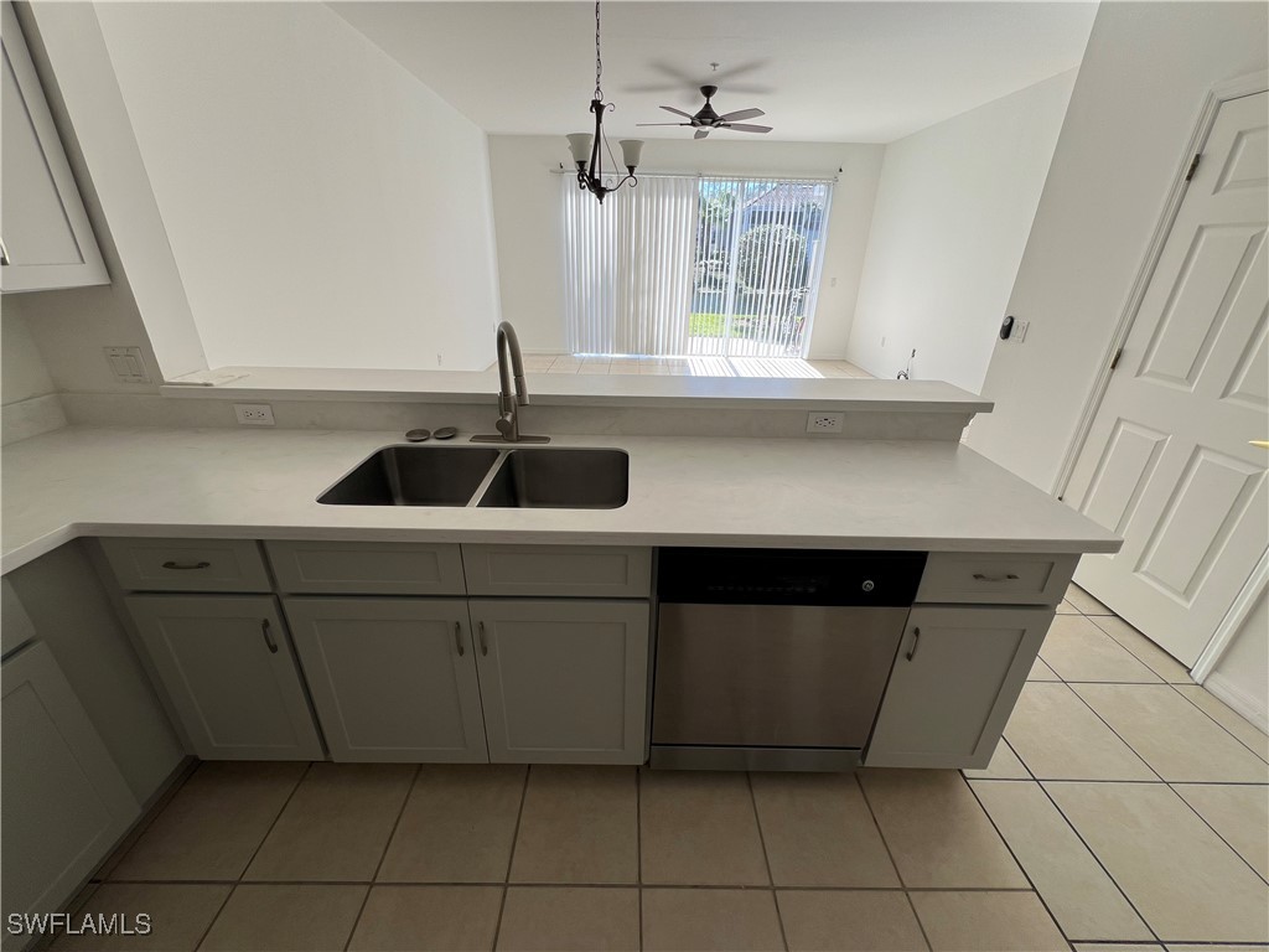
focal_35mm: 13
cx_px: 634
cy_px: 476
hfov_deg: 106.2
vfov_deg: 89.9
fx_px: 477
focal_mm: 1.57
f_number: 1.8
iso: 32
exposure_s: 1/148
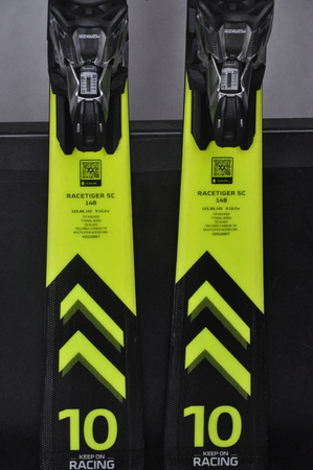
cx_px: 156
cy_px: 235
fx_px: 1804
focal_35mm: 138
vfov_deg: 14.9
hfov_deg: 9.9
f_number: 9.5
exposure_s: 1/125
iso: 3200
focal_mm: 92
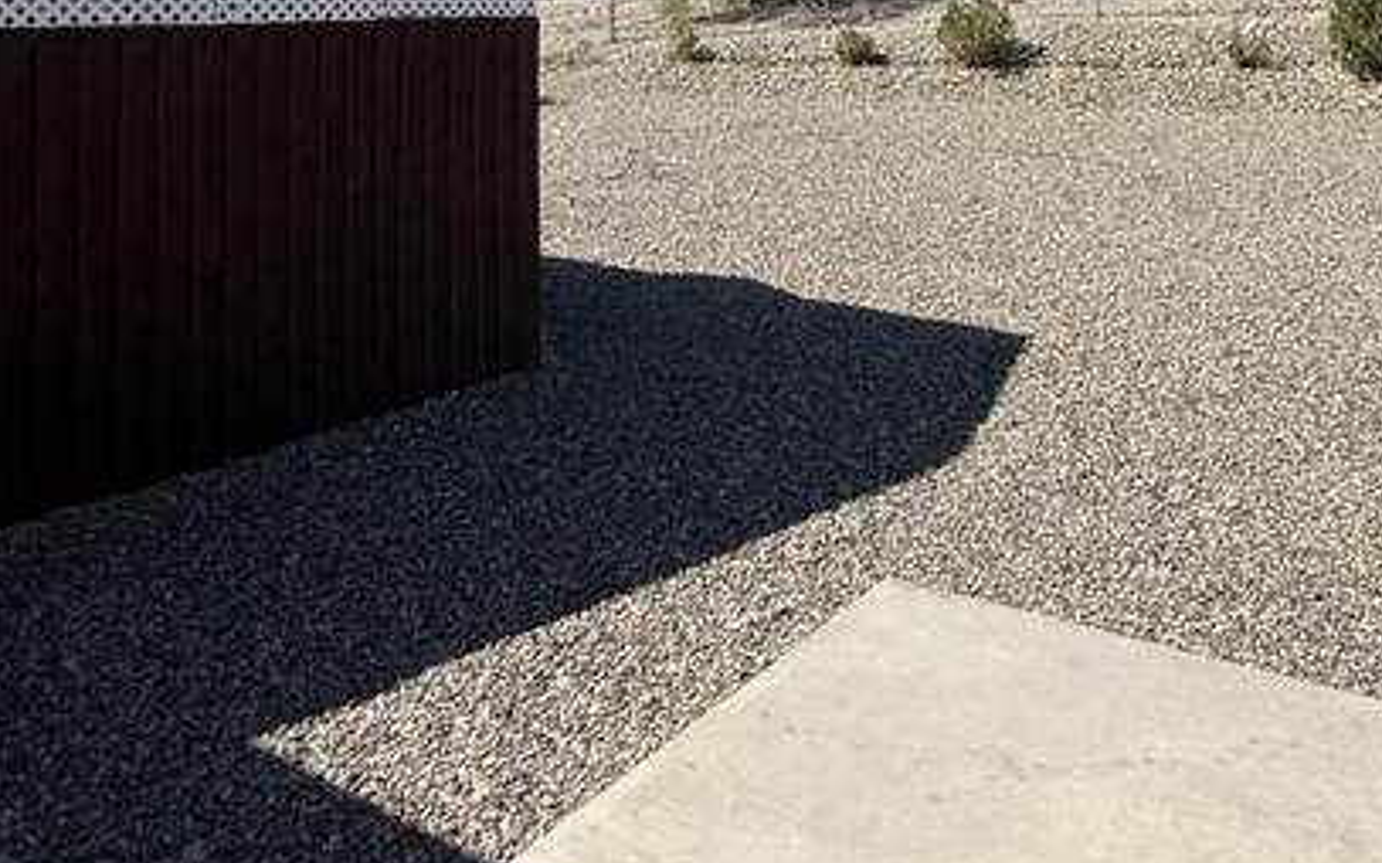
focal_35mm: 35
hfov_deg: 54.6
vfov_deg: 33.0
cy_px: -17
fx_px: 1318
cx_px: 883
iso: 50
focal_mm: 2.22
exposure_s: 1/2717
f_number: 2.2
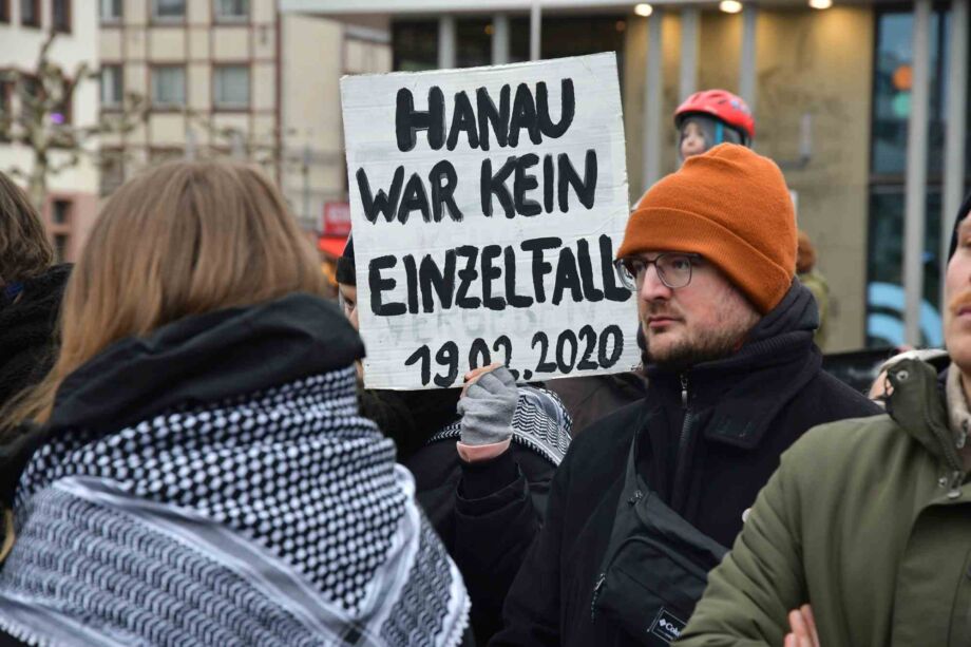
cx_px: 486
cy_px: 324
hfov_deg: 19.5
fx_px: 2831
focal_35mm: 105
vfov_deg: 13.0
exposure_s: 1/125
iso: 1250
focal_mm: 105
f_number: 7.1
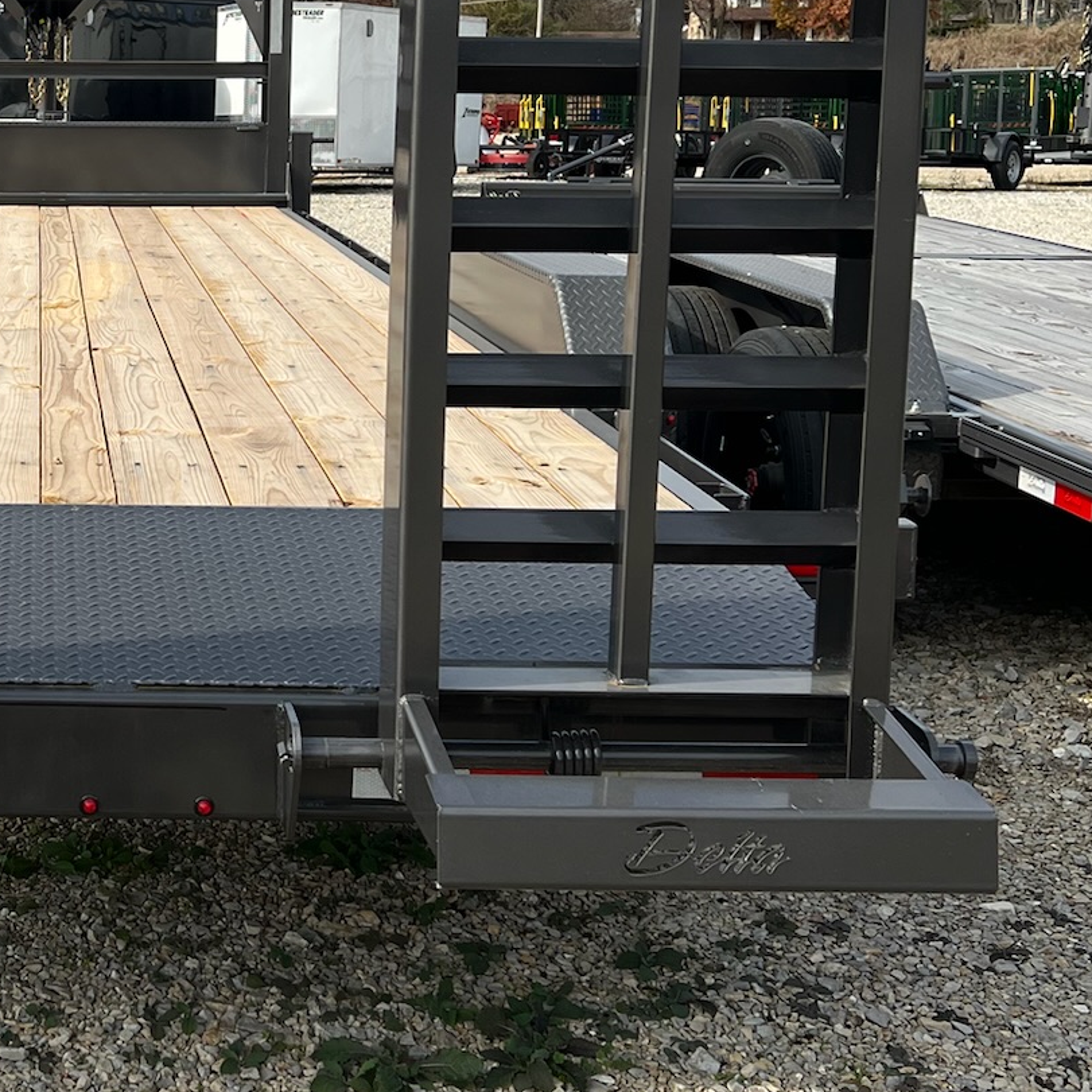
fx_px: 2070
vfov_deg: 29.3
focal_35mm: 58
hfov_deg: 28.2
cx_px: 69
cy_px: 351
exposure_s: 1/3460
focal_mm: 5.7
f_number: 1.5
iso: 50
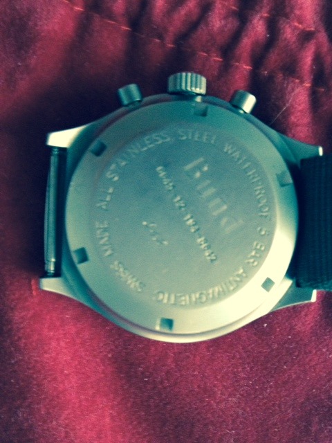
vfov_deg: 52.6
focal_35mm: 35
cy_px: 222
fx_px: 448
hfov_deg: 40.7
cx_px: 166
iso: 400
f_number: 2.4
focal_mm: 4.28
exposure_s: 1/17
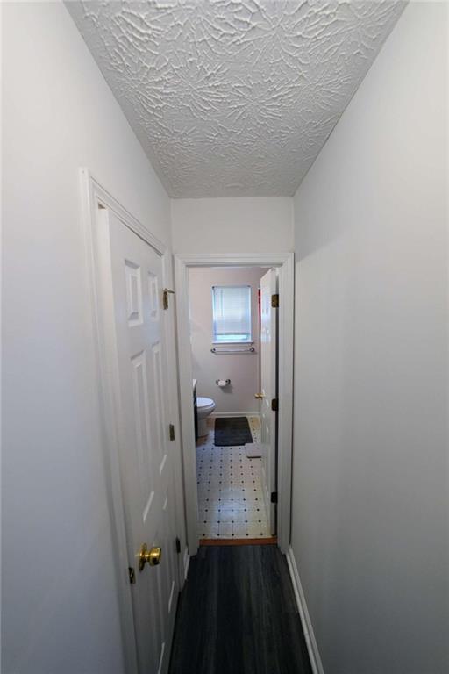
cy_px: 337
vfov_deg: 112.6
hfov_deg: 90.0
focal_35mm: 12
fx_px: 224
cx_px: 224
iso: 1000
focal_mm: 12
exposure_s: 1/160
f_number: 4
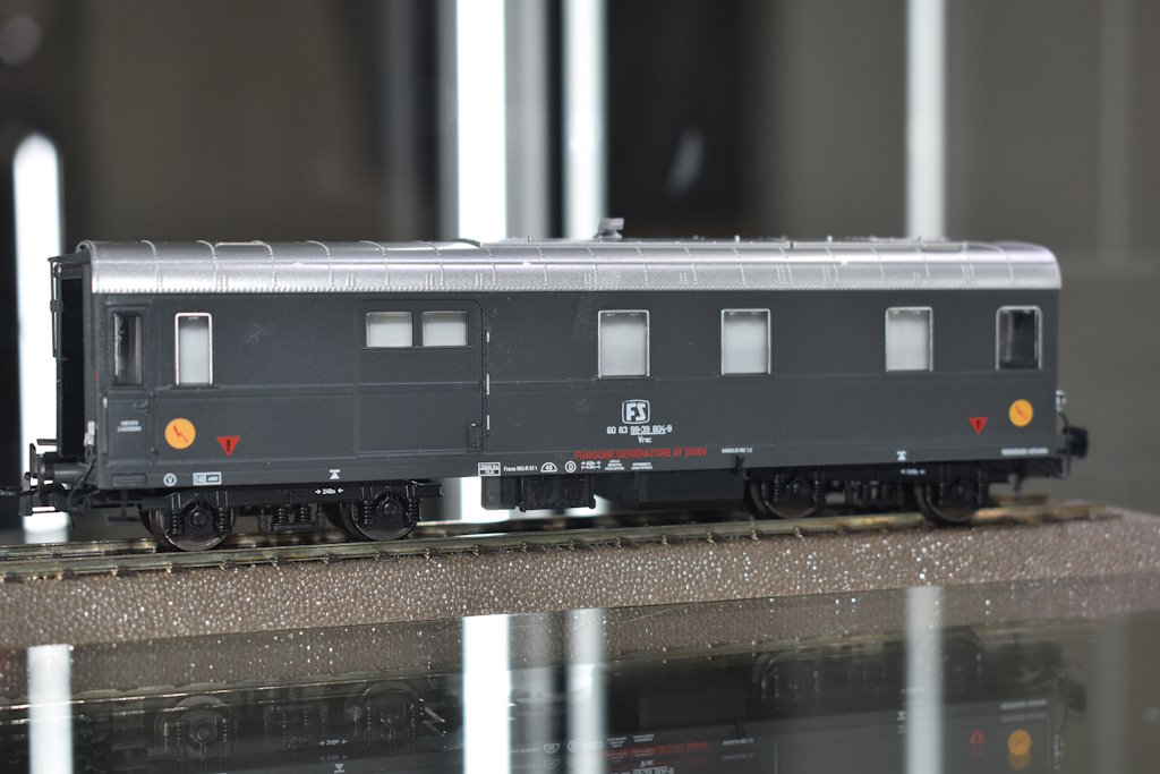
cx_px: 580
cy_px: 387
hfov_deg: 31.9
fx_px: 2030
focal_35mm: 63
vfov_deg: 21.6
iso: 180
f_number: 5.6
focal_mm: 42
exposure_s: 1/125
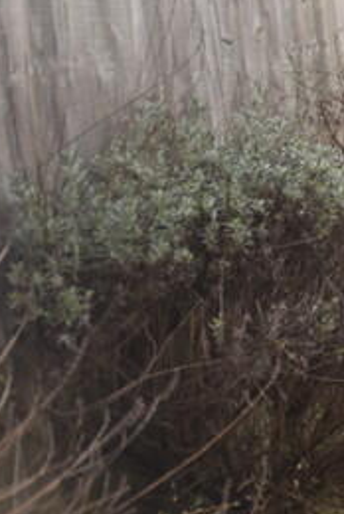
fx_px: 843
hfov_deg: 13.2
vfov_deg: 33.2
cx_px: 917
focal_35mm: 59
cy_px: 129
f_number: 5
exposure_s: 1/200
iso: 180
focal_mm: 10
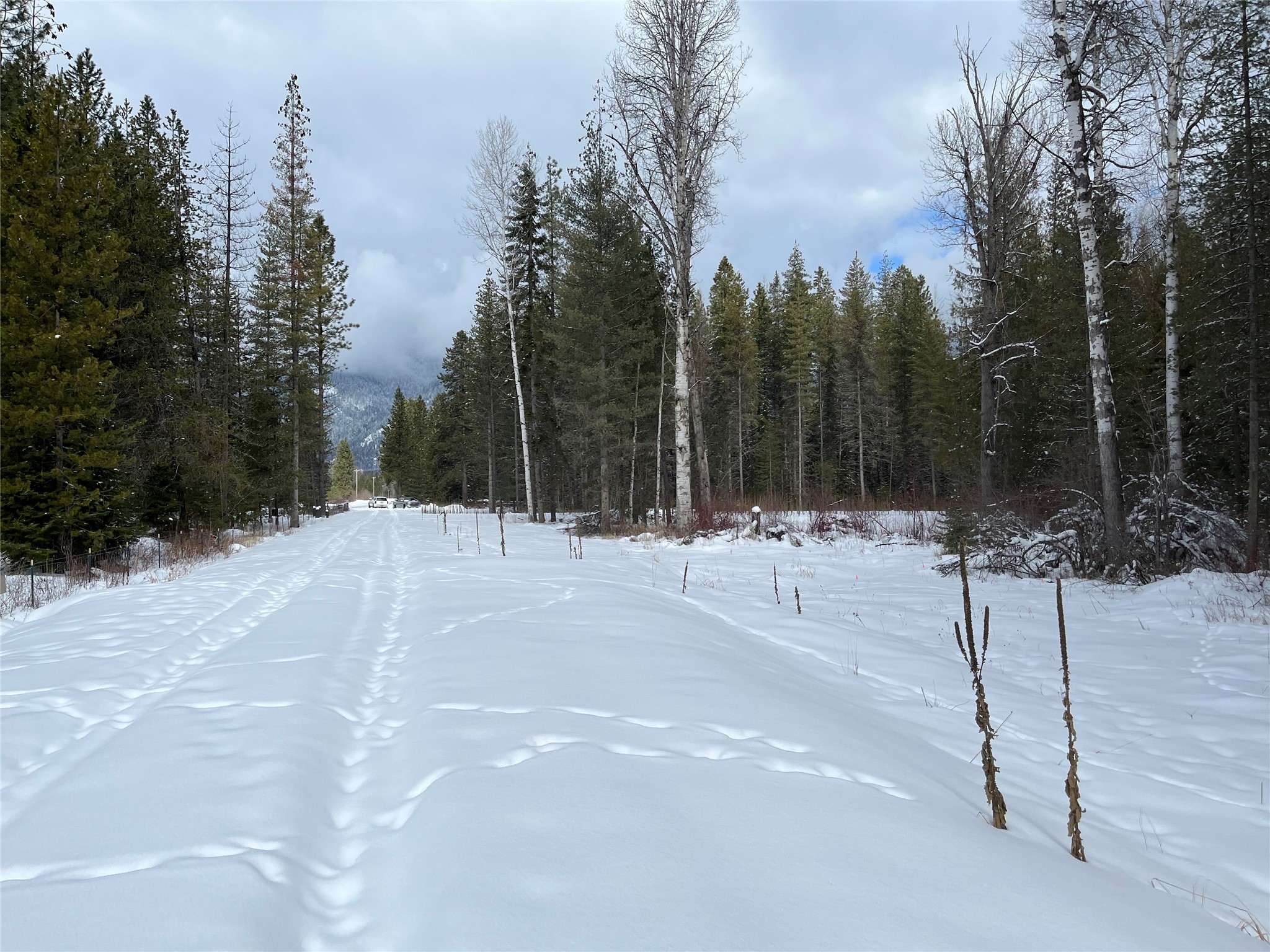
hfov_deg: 67.3
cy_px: 476
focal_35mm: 26
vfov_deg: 53.1
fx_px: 954
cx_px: 635
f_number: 1.6
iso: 50
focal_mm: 5.1
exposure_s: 1/5848
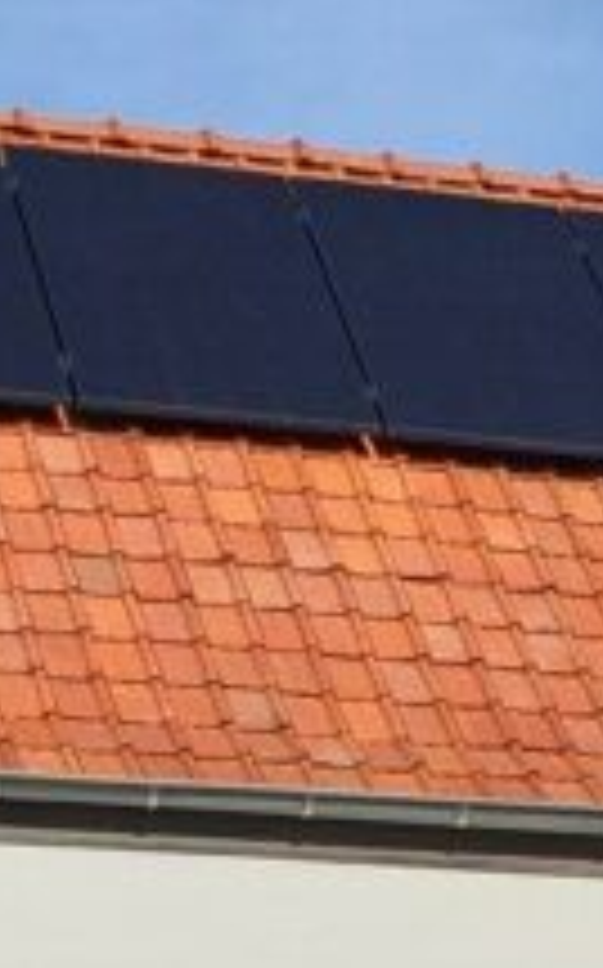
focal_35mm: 154
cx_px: 850
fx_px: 4057
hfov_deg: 8.3
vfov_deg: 12.6
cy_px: 1643
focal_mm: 4.3
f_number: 2.4
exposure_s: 1/3279
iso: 50
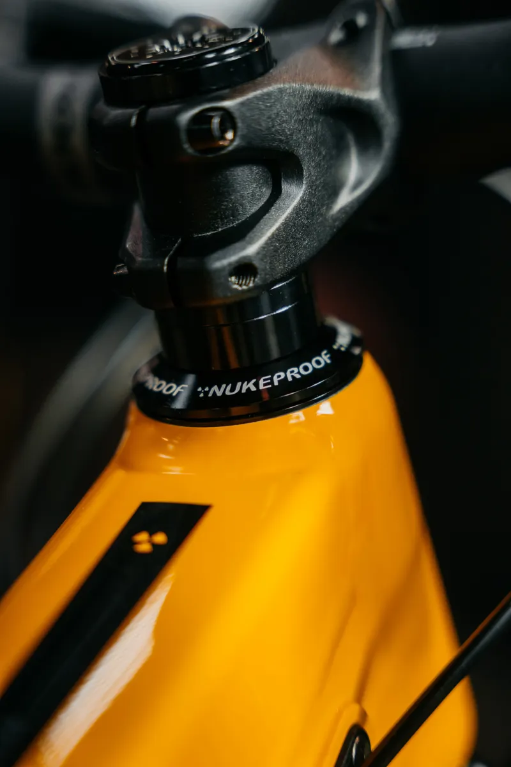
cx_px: 256
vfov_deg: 28.8
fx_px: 1490
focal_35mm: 70
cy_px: 384
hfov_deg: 19.5
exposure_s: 1/400
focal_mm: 70
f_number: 2.8
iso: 1000
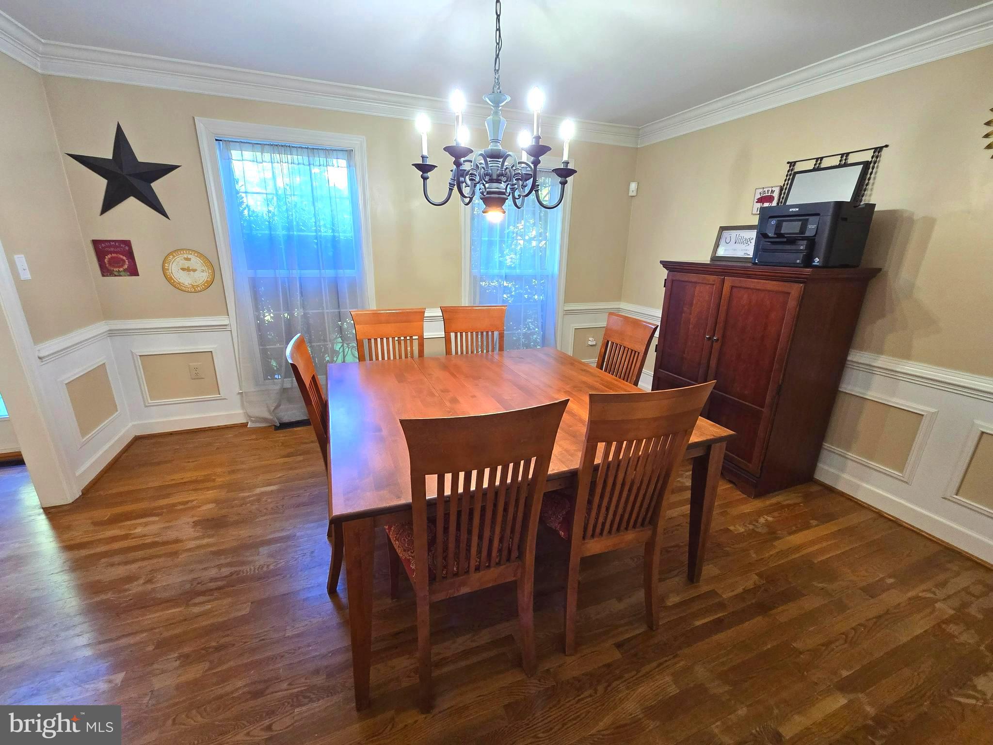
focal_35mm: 13
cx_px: 496
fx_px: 373
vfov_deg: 89.9
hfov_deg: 106.2
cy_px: 372
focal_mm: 2.2
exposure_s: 1/60
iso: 320
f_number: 2.2
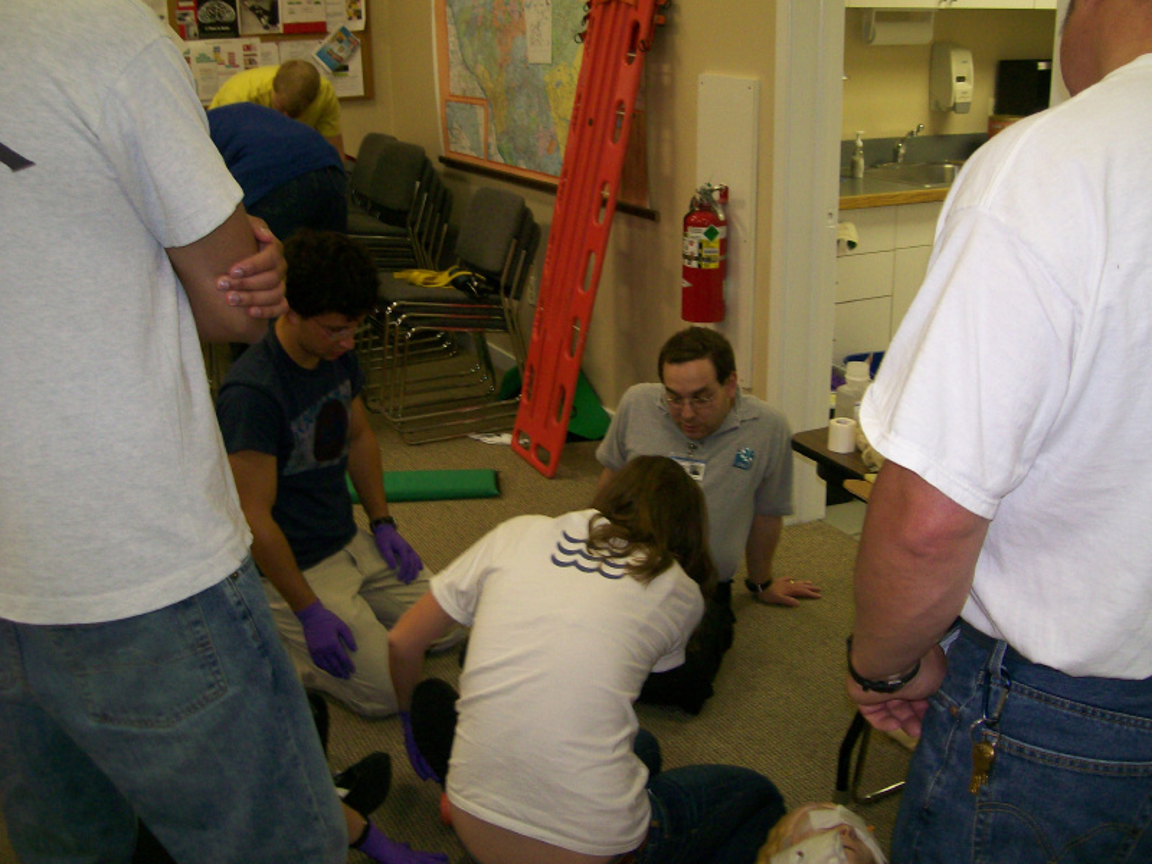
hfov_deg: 51.4
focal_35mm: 36
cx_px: 576
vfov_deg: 39.7
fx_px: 1198
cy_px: 432
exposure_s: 1/64
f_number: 2.7
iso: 140
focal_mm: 6
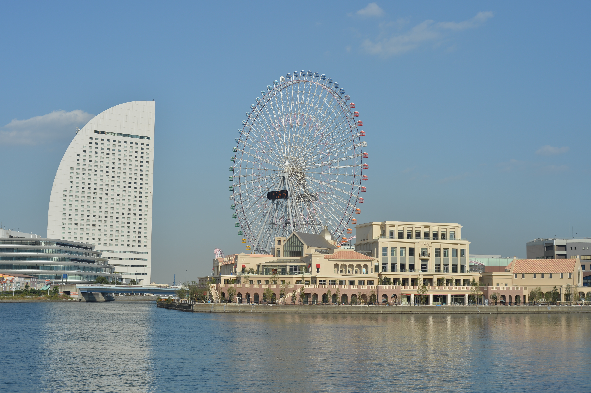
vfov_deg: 23.4
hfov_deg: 34.5
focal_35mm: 58
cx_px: 296
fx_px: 952
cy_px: 196
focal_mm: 58
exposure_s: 1/800
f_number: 5.6
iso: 100
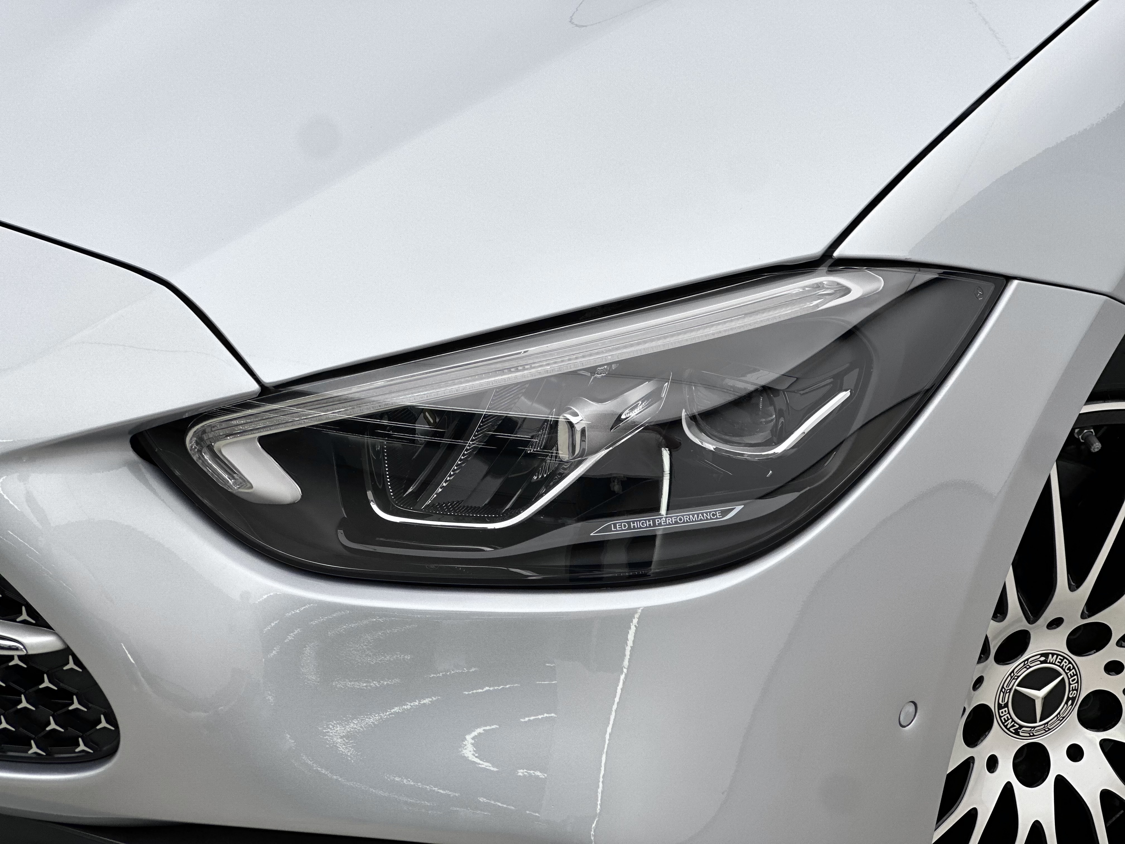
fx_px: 2502
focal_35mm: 77
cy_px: 422
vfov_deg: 19.1
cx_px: 562
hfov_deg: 25.3
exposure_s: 1/100
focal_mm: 9
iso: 32
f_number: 2.8
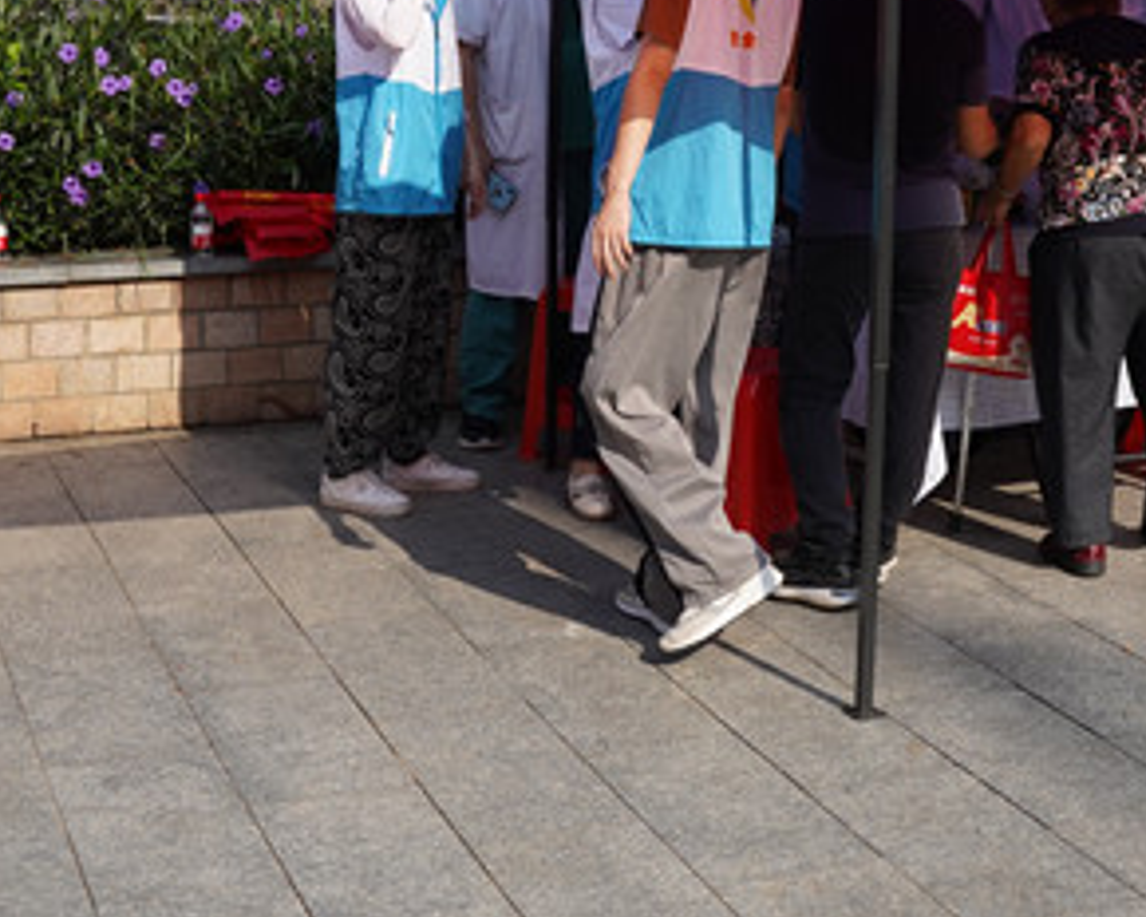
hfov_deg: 27.9
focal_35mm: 68
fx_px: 2306
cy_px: -55
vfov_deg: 21.5
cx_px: 680
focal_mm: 28
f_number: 8
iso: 640
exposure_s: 1/1600
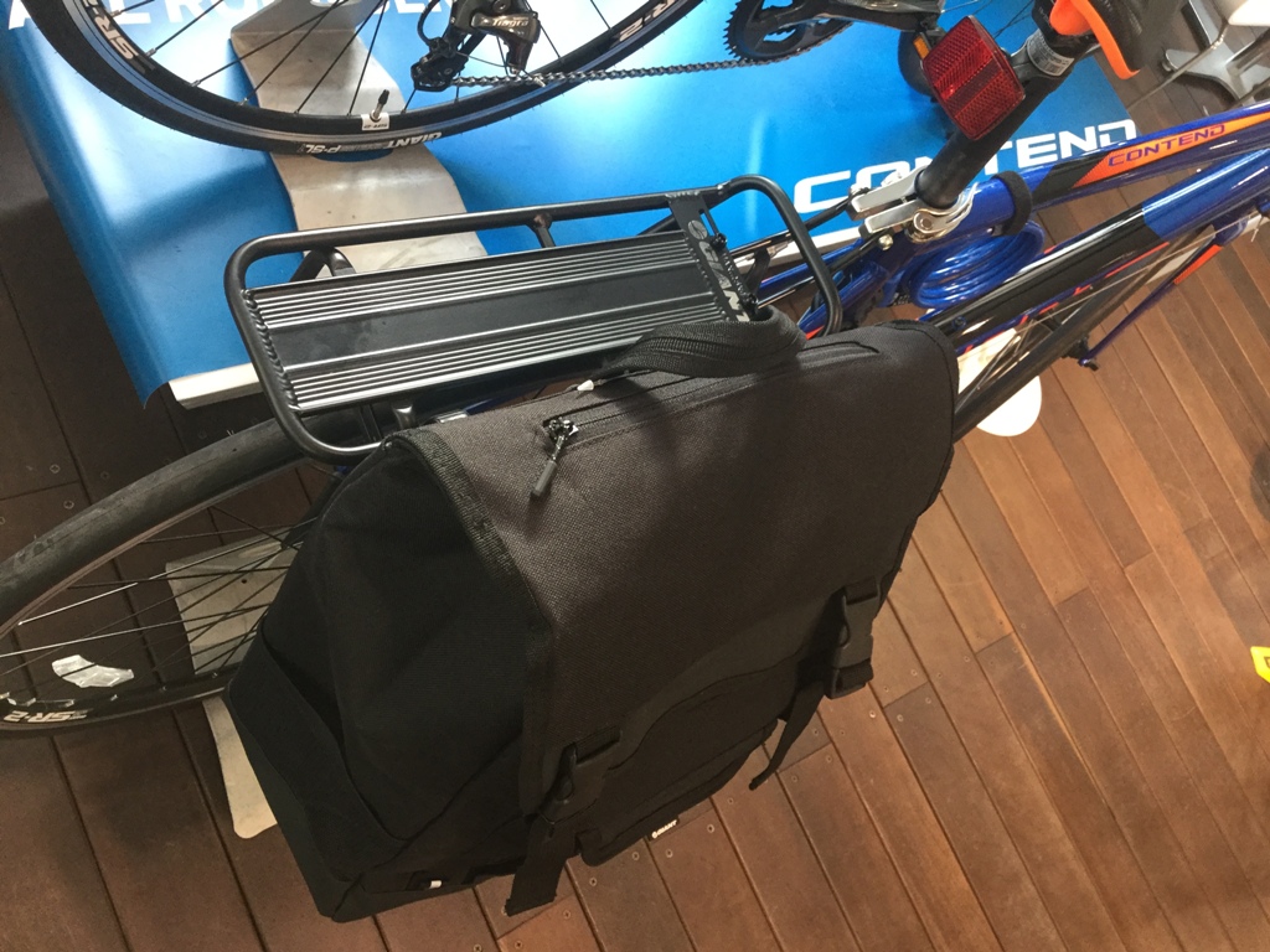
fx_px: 1137
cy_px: 476
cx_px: 635
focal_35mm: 31
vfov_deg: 45.4
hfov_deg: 58.4
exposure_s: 1/30
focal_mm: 3.3
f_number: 2.4
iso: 100
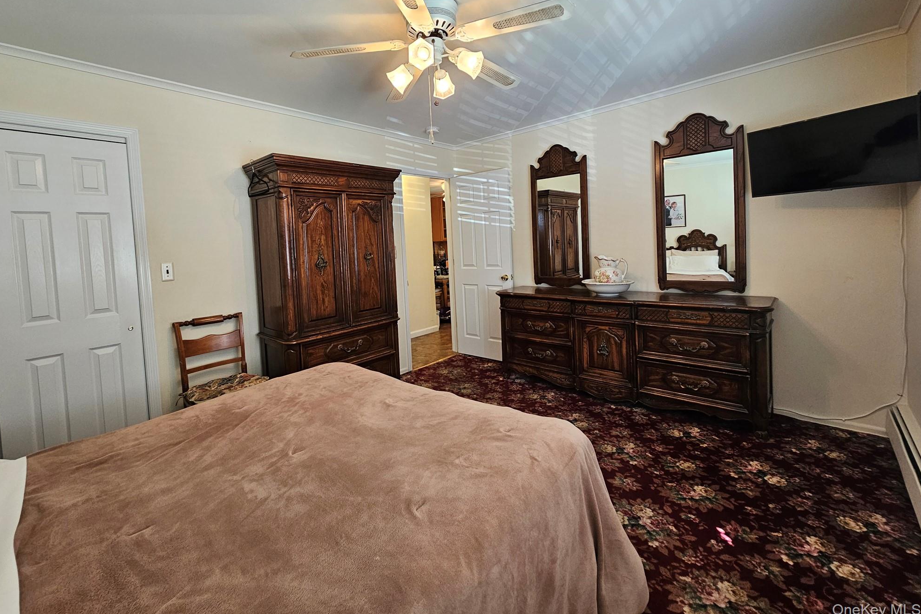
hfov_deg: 104.2
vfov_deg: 80.7
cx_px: 450
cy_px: 263
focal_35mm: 14
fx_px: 358
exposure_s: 1/60
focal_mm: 2.2
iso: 200
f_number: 2.2
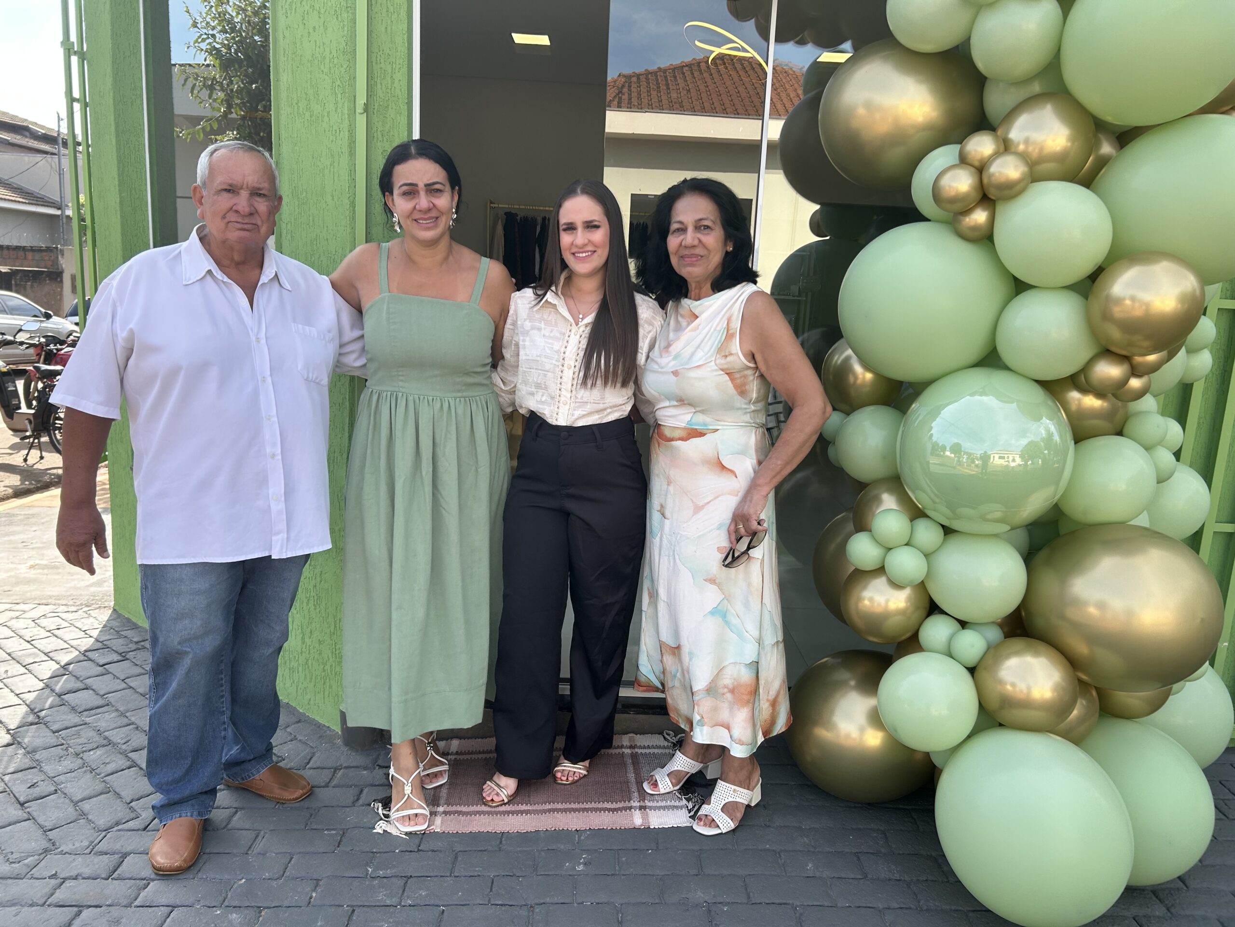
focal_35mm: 26
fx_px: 928
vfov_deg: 53.1
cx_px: 618
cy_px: 464
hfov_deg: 67.3
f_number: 1.5
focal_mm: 5.7
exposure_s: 1/797
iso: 50
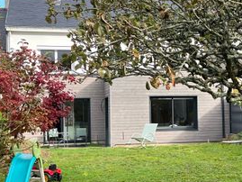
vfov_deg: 25.2
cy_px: 107
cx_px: 185
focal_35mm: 58
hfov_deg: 32.5
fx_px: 406
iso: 50
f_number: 1.6
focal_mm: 5.1
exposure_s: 1/751
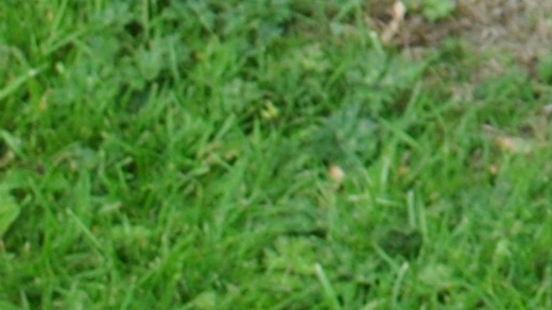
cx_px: 1692
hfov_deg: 5.4
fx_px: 5487
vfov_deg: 3.1
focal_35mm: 375
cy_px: -935
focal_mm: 32
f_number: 5.6
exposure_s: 1/125
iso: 180
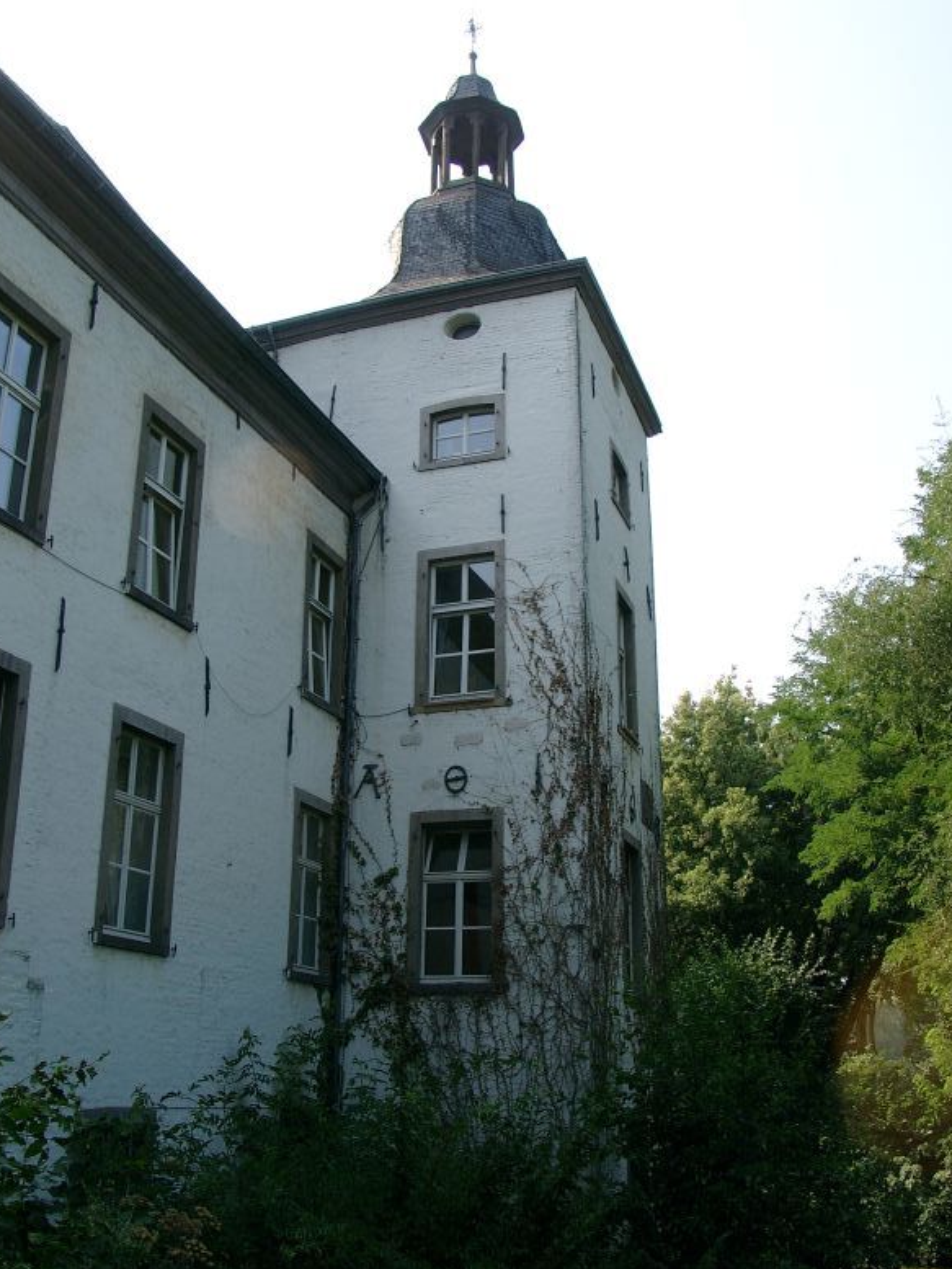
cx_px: 478
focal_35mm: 35
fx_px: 1283
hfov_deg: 40.7
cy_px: 622
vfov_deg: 52.6
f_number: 4
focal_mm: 7.13
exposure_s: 1/372
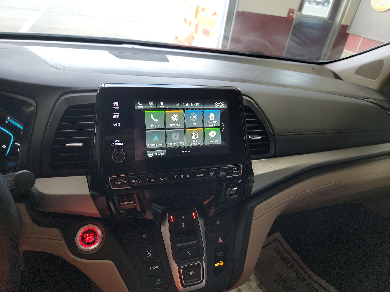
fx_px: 270
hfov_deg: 71.6
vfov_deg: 56.8
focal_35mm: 24
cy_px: 146
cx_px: 195
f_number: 1.8
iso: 195
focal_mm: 6.7
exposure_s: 1/59
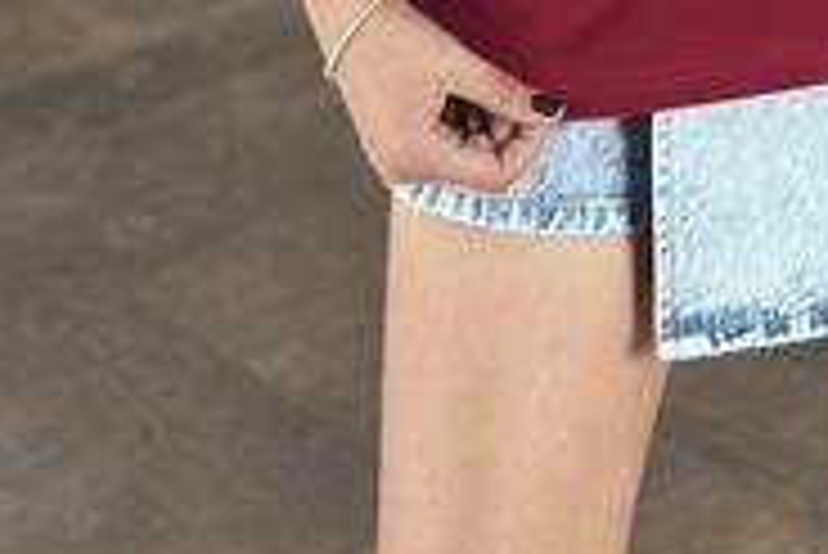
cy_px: -266
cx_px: 702
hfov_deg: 14.8
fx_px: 3153
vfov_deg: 9.7
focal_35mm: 137
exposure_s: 1/52
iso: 400
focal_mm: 6.86
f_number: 1.78
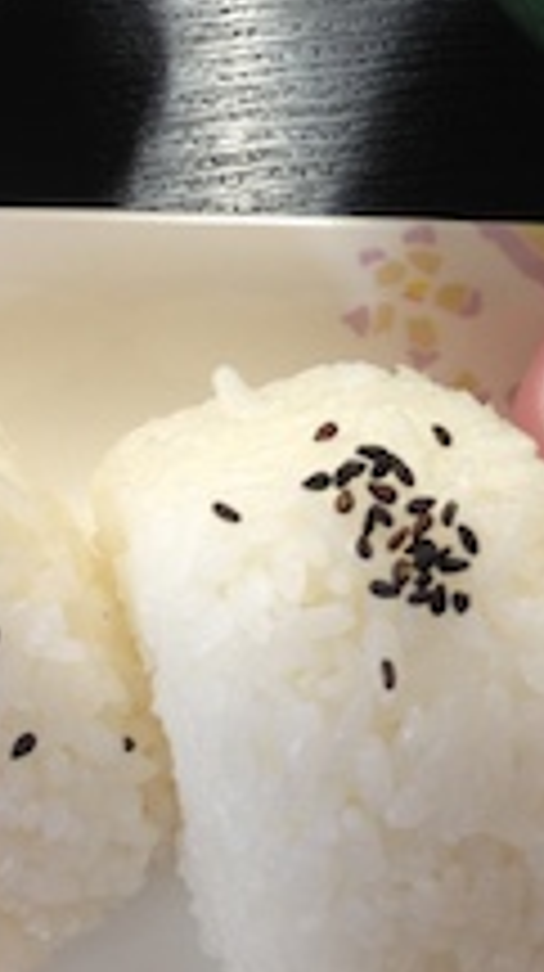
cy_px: 216
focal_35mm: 80
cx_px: 346
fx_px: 2058
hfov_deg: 15.0
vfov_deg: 26.1
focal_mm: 4.12
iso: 64
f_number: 2.4
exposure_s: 1/20
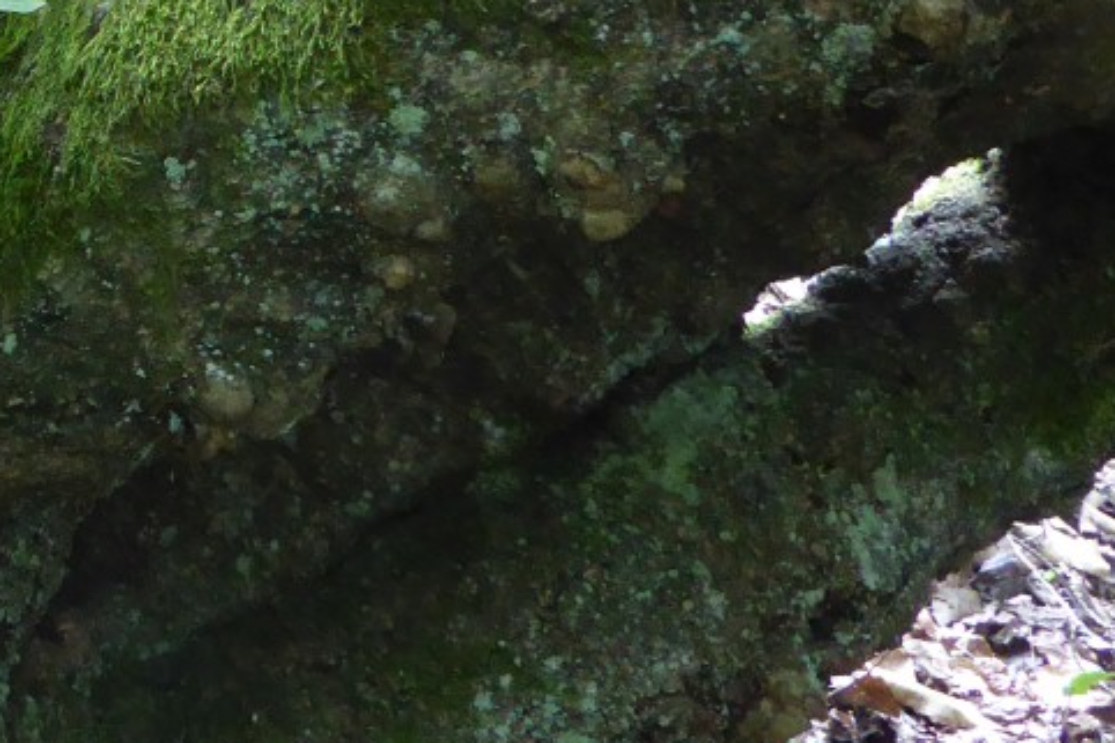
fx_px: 2508
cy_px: 263
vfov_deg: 16.8
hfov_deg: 22.1
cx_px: -398
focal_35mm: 81
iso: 400
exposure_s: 1/25
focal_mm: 4.3
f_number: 3.3
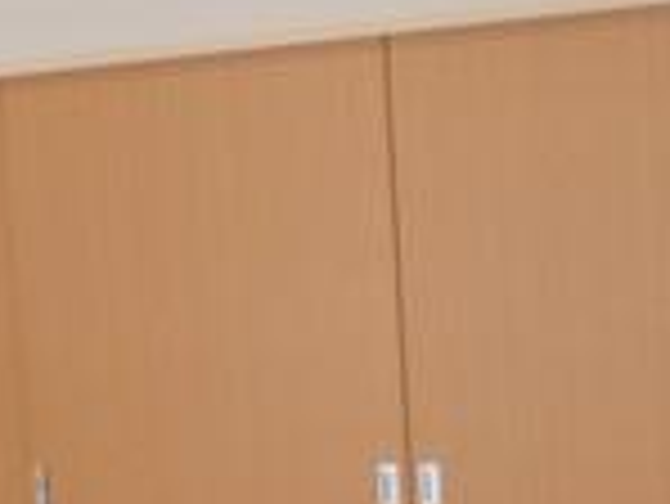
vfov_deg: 9.8
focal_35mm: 146
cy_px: 837
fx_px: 2828
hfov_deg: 13.5
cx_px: 180
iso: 80
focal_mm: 5.8
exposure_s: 1/50
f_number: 3.6
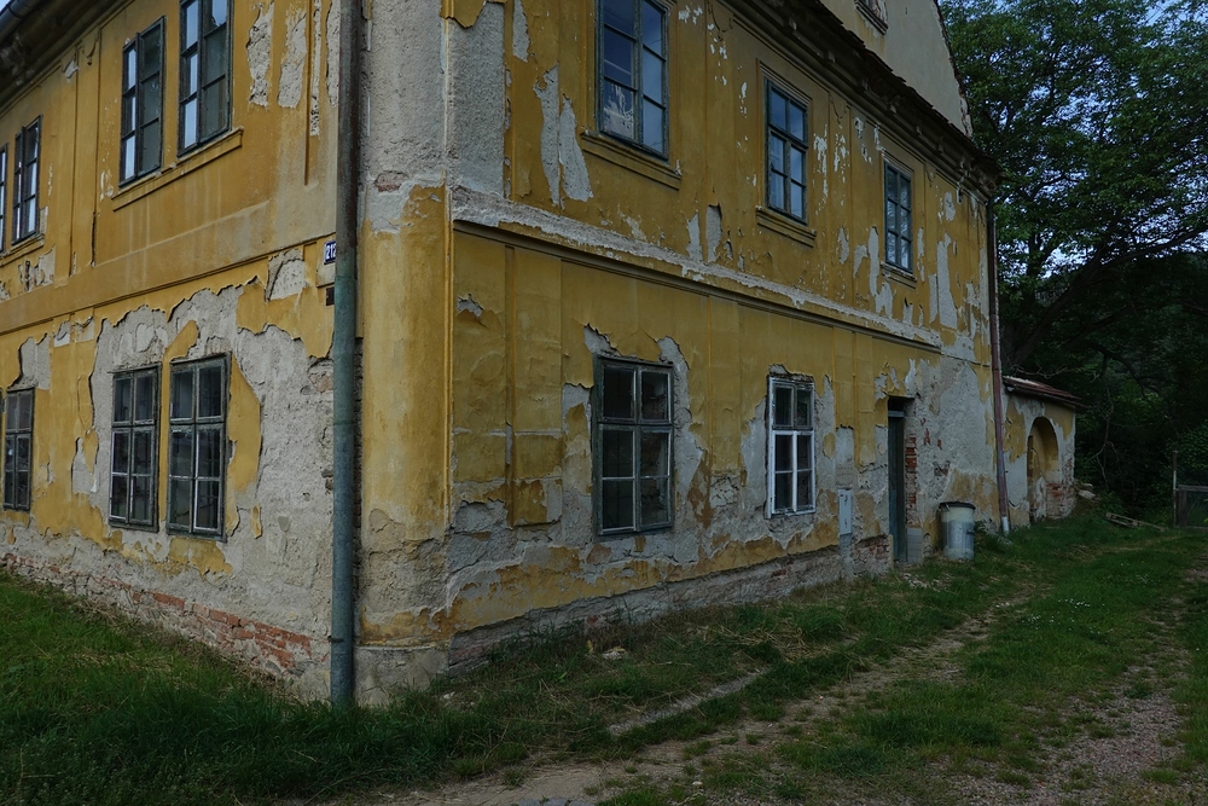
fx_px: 805
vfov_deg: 53.1
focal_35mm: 24
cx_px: 604
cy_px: 403
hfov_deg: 73.7
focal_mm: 9
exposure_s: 1/160
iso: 125
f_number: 7.1
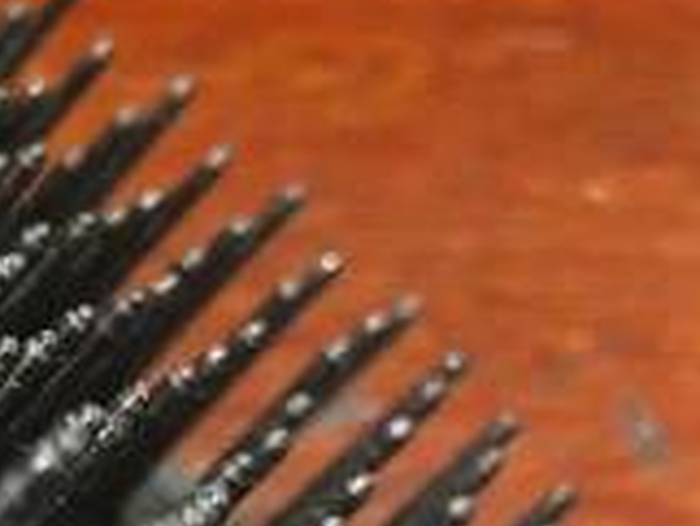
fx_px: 2186
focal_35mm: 108
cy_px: 682
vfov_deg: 13.2
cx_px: -230
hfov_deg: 17.0
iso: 200
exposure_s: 1/20
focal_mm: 4.15
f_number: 2.2
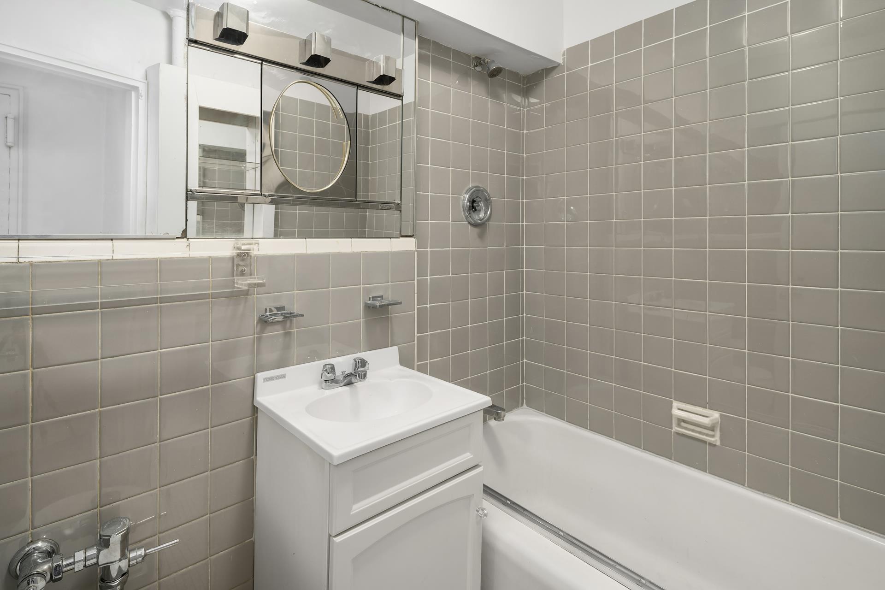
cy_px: 295
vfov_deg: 70.4
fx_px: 418
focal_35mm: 17
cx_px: 442
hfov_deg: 93.3
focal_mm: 17
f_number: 11
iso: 160
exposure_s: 1.6
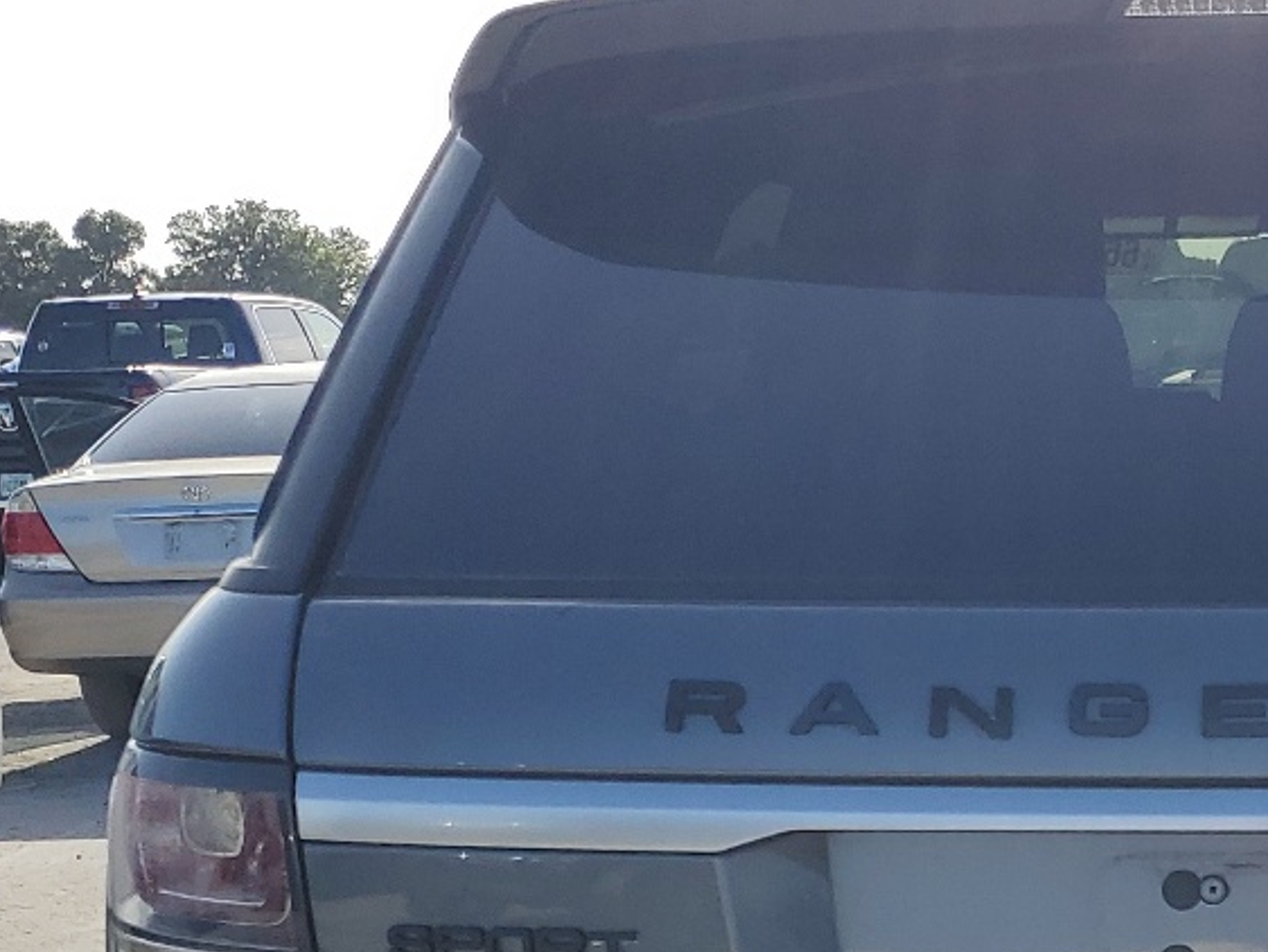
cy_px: 981
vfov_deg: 19.3
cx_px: 1381
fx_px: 2712
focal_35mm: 74
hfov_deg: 24.6
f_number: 1.5
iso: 50
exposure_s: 1/3333
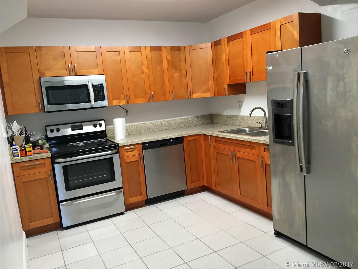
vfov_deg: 48.2
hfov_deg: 61.7
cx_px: 179
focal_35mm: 29
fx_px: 300
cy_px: 134
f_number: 2.2
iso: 125
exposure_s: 1/30
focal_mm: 4.15
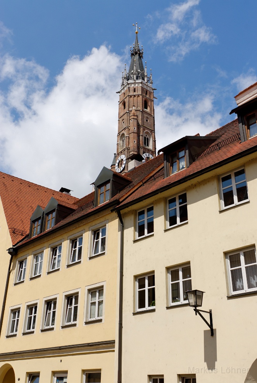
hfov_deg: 37.0
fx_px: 384
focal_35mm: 36
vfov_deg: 53.1
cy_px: 192
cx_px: 128
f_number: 8
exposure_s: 1/400
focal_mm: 24
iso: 100
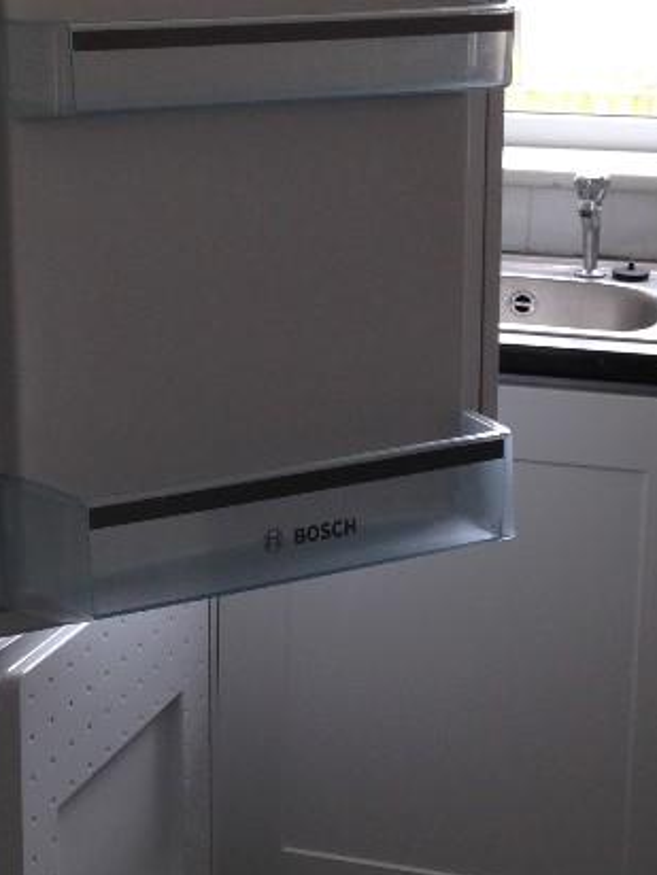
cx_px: 196
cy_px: 372
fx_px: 2075
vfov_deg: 23.8
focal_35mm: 82
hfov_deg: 17.9
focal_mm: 4.12
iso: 64
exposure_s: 1/120
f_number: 2.4
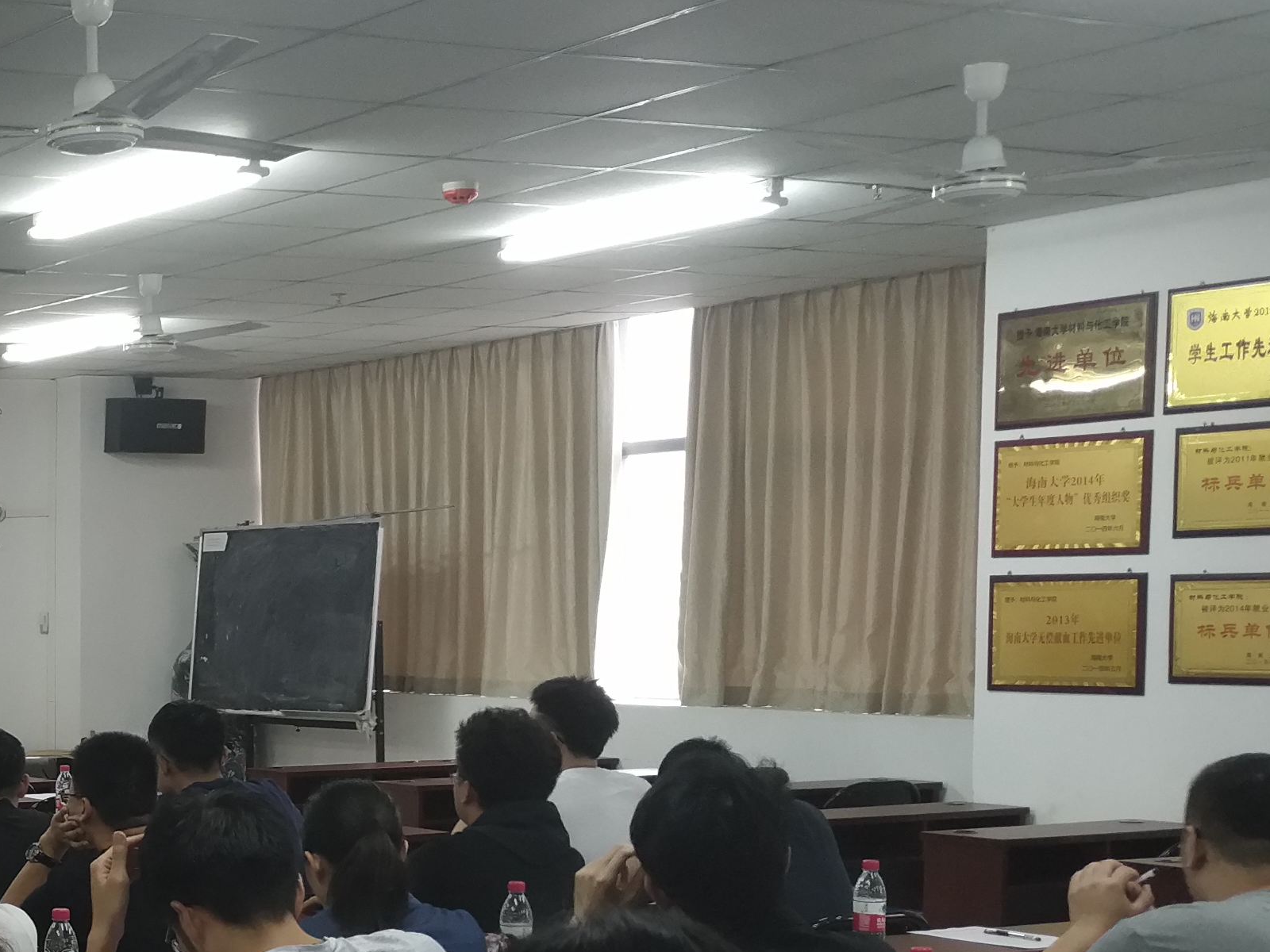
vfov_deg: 22.9
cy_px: 779
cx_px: -264
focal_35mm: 63
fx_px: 2311
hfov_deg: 27.1
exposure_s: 1/50
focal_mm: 4.36
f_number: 1.8
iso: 100
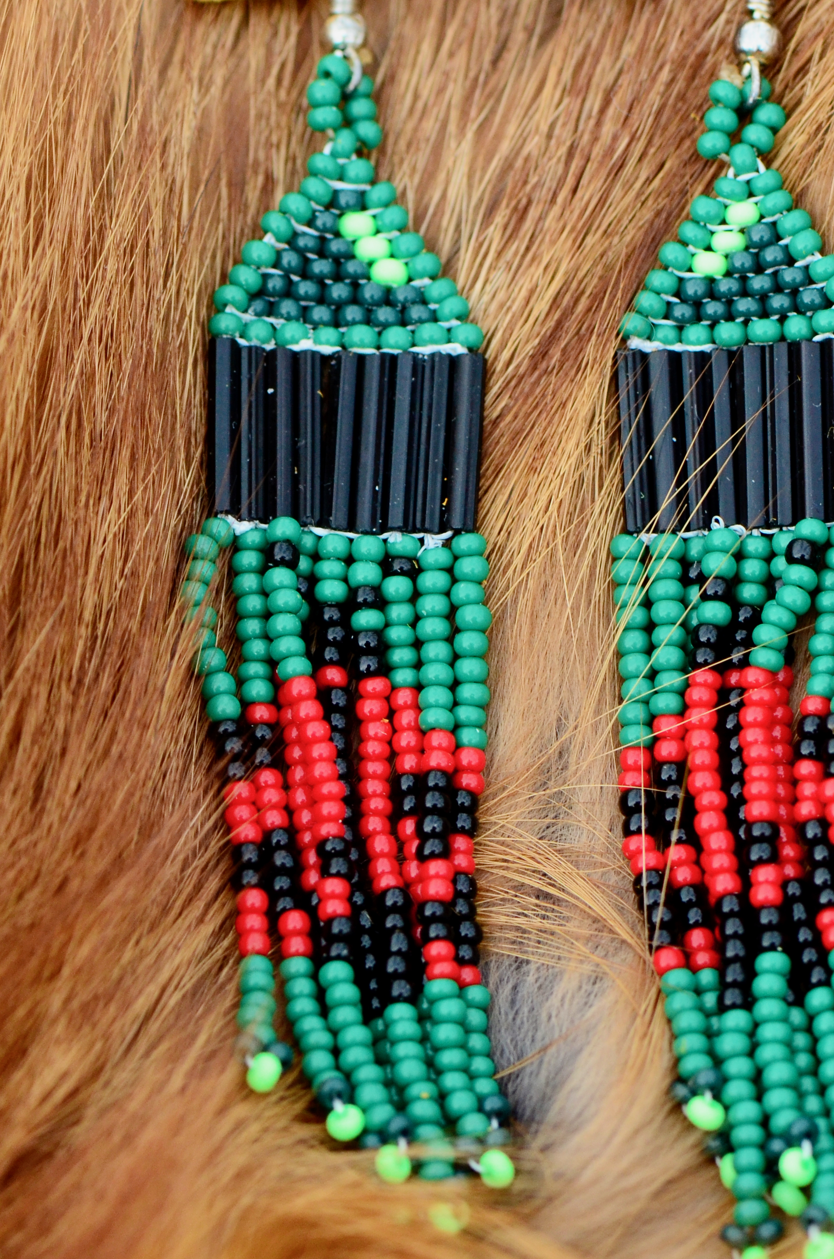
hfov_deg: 5.1
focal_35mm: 270
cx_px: 419
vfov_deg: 7.6
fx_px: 9419
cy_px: 541
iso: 800
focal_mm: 105
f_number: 5.6
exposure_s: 1/640
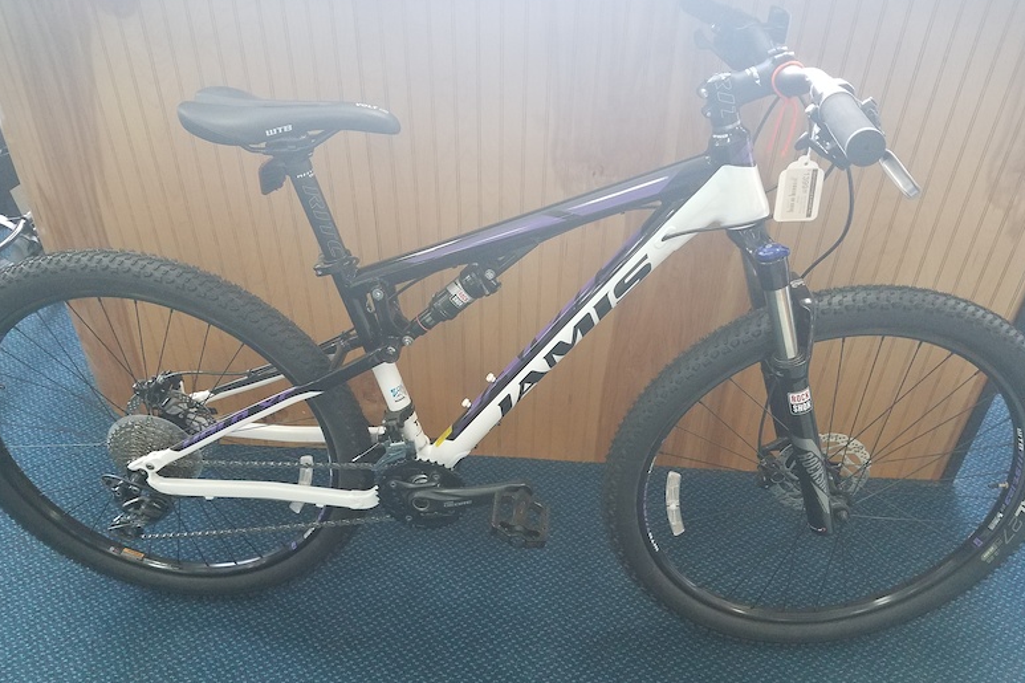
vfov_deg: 46.3
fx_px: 797
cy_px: 378
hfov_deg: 65.5
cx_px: 509
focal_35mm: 28
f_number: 1.7
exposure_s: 1/60
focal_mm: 4.2
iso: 160
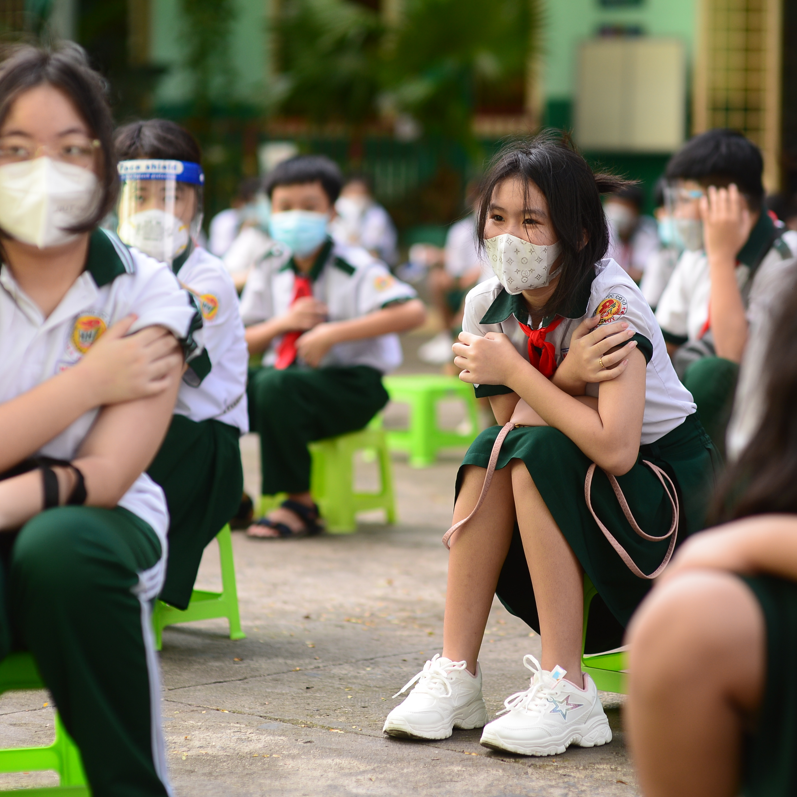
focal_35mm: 109
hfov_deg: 16.0
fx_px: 2839
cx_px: 465
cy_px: 400
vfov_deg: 16.0
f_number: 2.2
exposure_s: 1/1000
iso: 320
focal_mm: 85
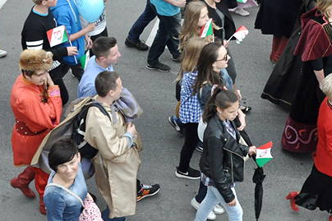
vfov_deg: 16.4
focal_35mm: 82
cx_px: 184
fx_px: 756
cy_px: 22
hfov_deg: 24.8
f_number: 10
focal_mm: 26
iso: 1250
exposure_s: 1/400
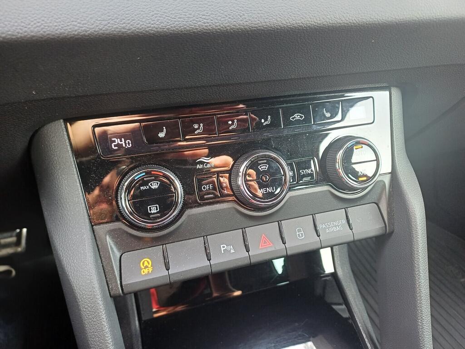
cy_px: 174
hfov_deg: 69.4
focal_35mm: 25
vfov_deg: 54.9
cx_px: 232
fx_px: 336
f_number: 1.8
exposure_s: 1/50
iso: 200
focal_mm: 4.65
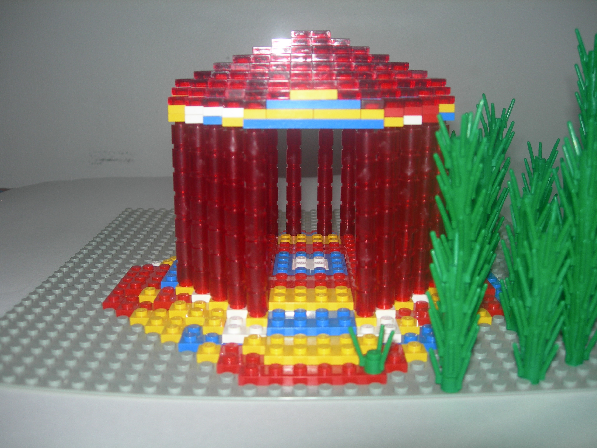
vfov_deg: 37.7
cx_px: 298
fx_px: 655
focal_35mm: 38
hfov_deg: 49.0
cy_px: 224
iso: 50
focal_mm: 7.8
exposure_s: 1/60.1
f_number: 2.8
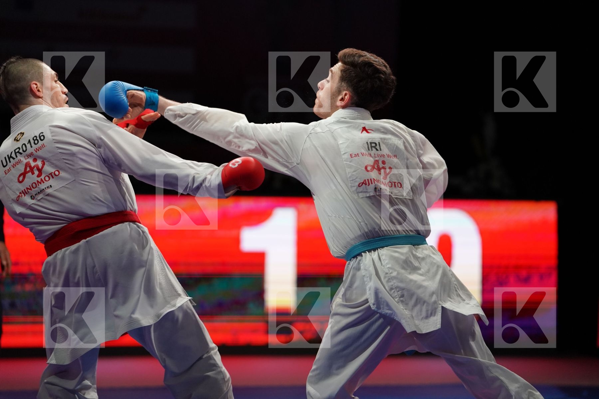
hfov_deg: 11.9
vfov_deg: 7.9
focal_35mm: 173
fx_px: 2878
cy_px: 200
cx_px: 300
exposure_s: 1/1000
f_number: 2.8
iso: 2500
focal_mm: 173
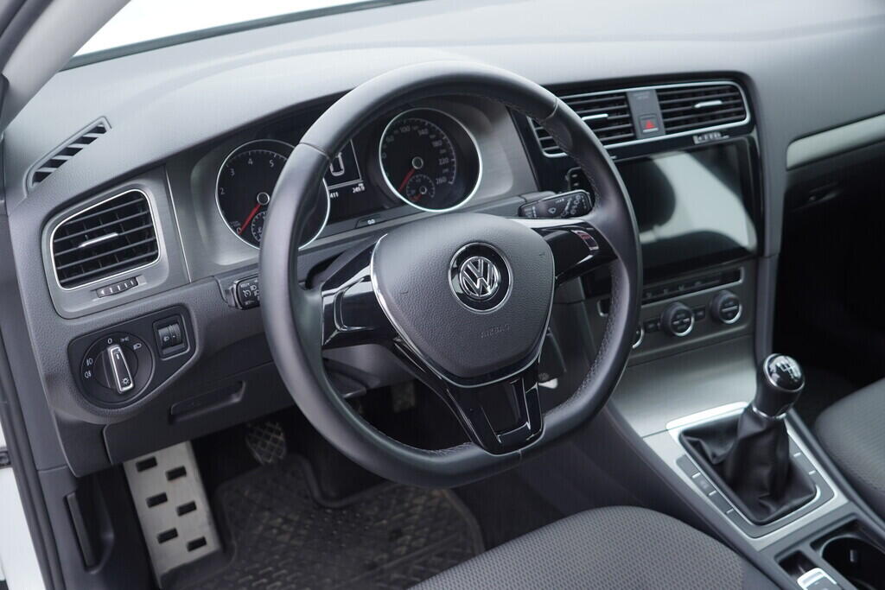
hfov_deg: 53.1
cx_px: 442
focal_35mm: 36
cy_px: 295
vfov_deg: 36.9
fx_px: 885
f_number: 2.8
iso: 200
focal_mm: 24
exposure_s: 1/40
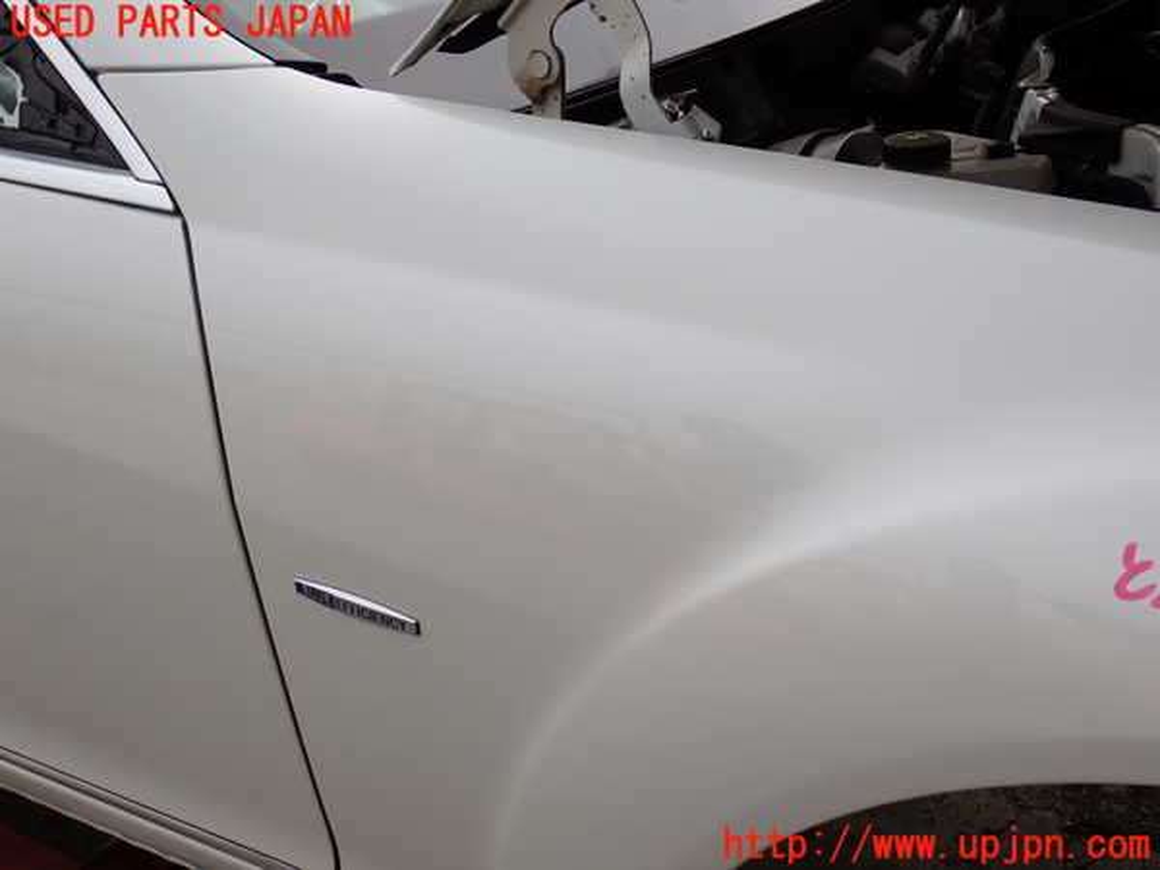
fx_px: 1273
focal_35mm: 38
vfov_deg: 37.7
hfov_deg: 49.0
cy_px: 435
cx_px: 580
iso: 100
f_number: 3.5
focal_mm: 6.83
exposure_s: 1/500
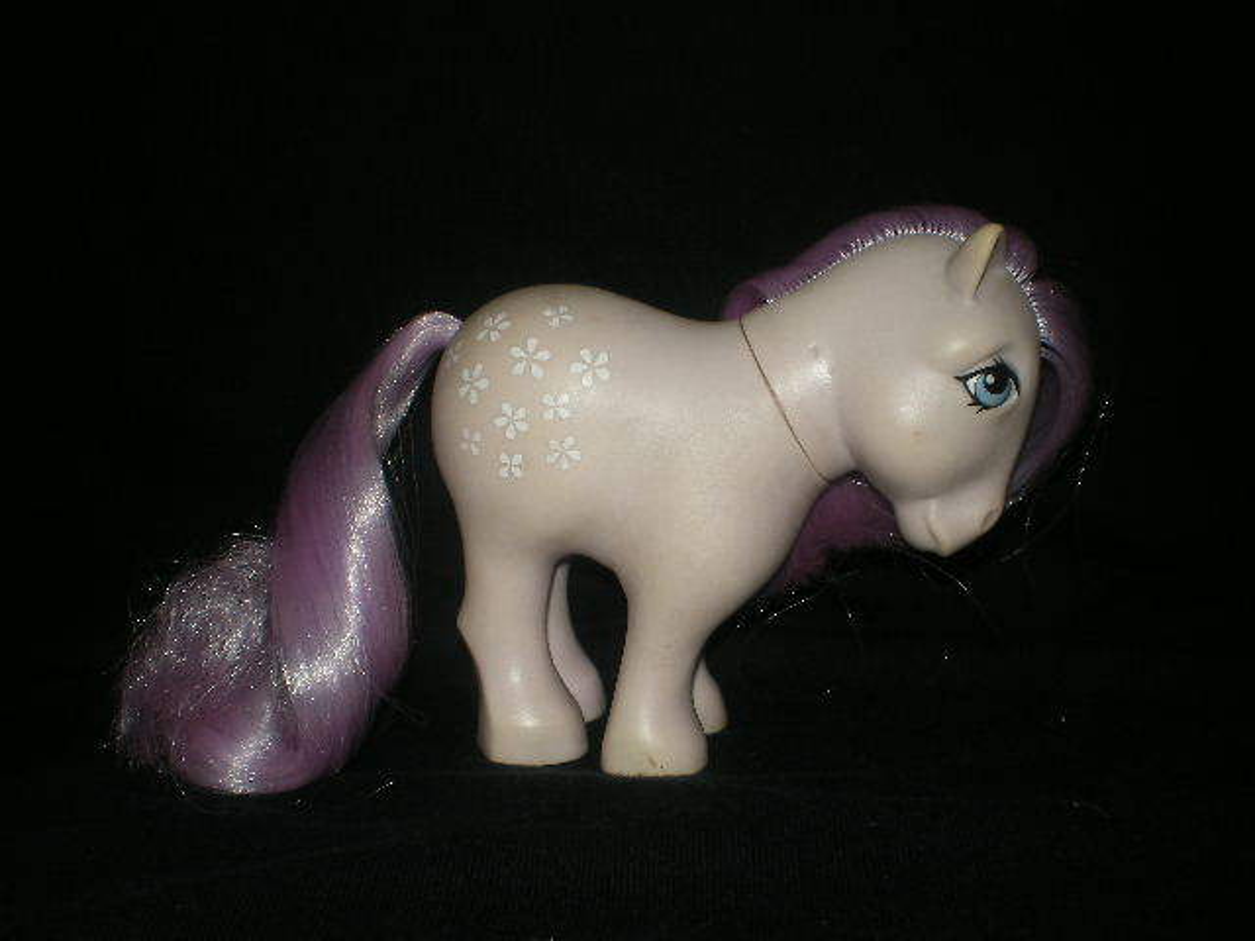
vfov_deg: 37.7
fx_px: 1378
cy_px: 470
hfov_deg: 49.0
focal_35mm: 38
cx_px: 628
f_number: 4.6
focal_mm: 6.3
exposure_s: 1/30
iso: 64
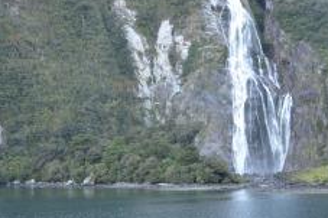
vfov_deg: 19.1
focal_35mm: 71
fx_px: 646
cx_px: 205
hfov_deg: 28.4
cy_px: 69
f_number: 4.5
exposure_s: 1/80
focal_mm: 24
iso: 400
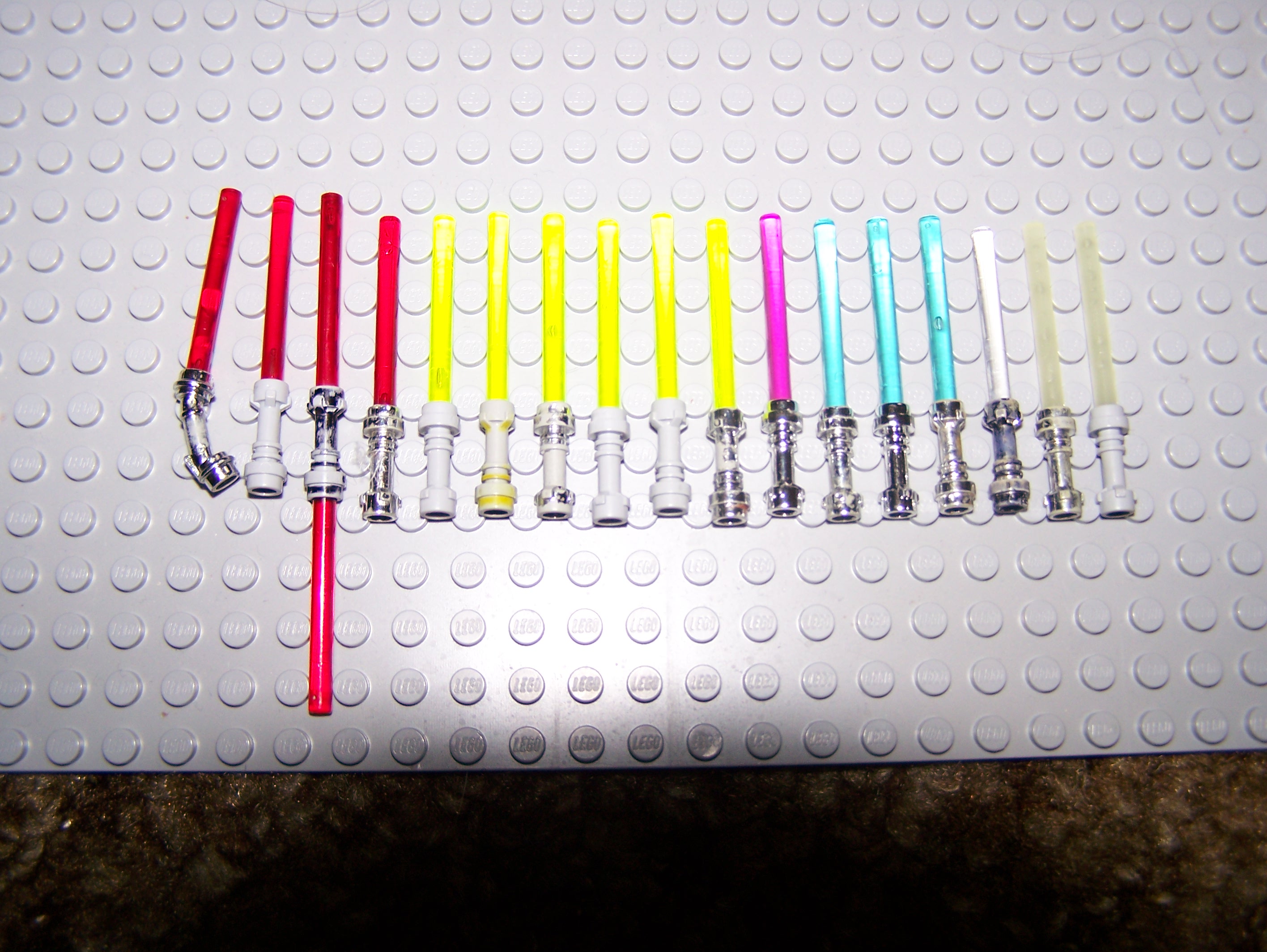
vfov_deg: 37.8
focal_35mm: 38
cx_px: 634
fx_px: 1392
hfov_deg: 48.9
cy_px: 476
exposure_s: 1/60
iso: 80
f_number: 2.8
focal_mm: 6.3
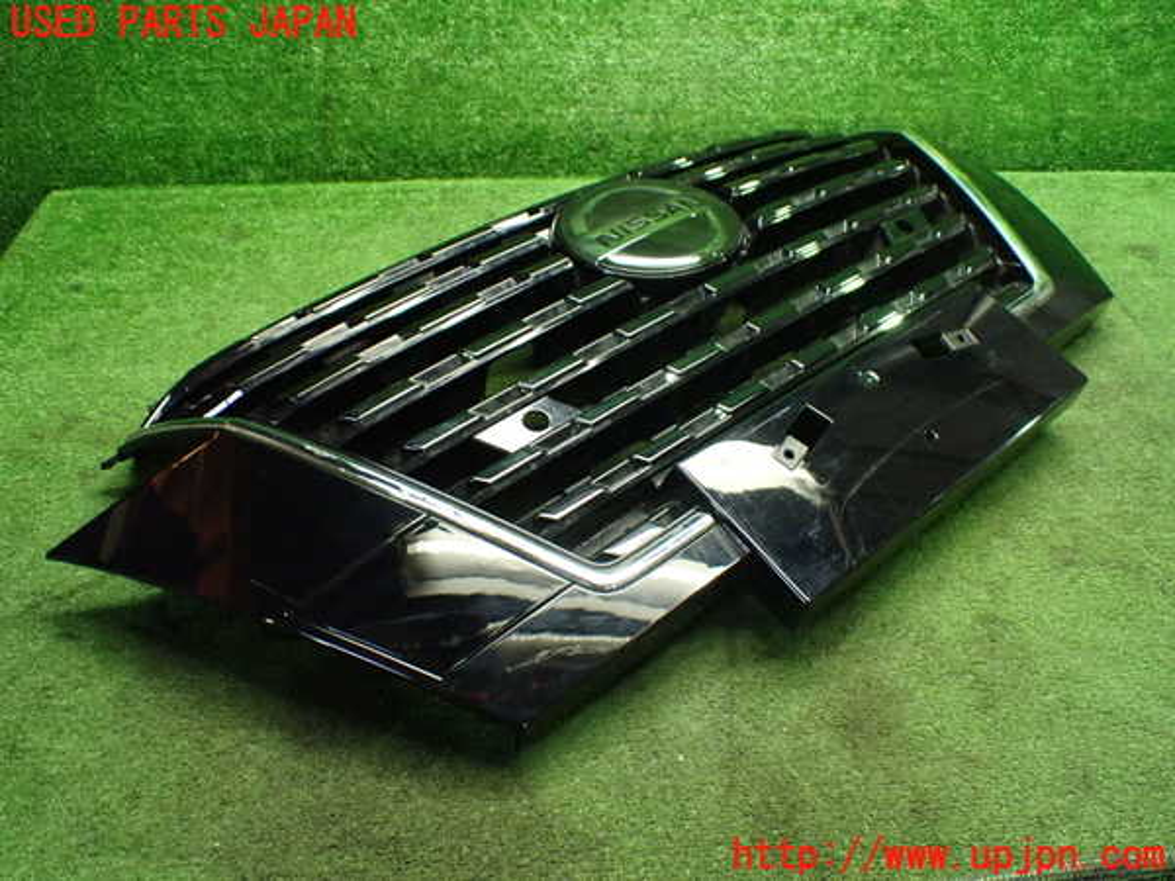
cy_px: 440
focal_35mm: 30
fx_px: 1018
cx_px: 588
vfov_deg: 46.8
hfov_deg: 60.0
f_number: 2.3
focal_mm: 5.4
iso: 800
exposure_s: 1/80
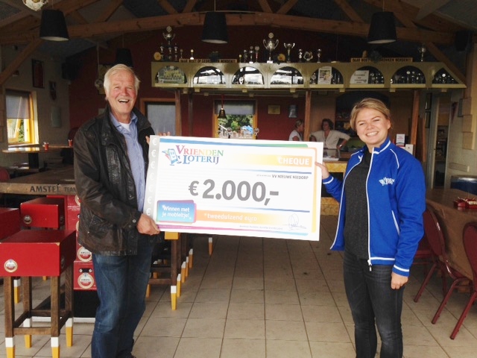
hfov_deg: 55.4
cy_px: 179
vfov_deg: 42.9
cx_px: 238
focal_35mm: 33
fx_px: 455
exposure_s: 1/232
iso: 50
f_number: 2.4
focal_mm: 4.12
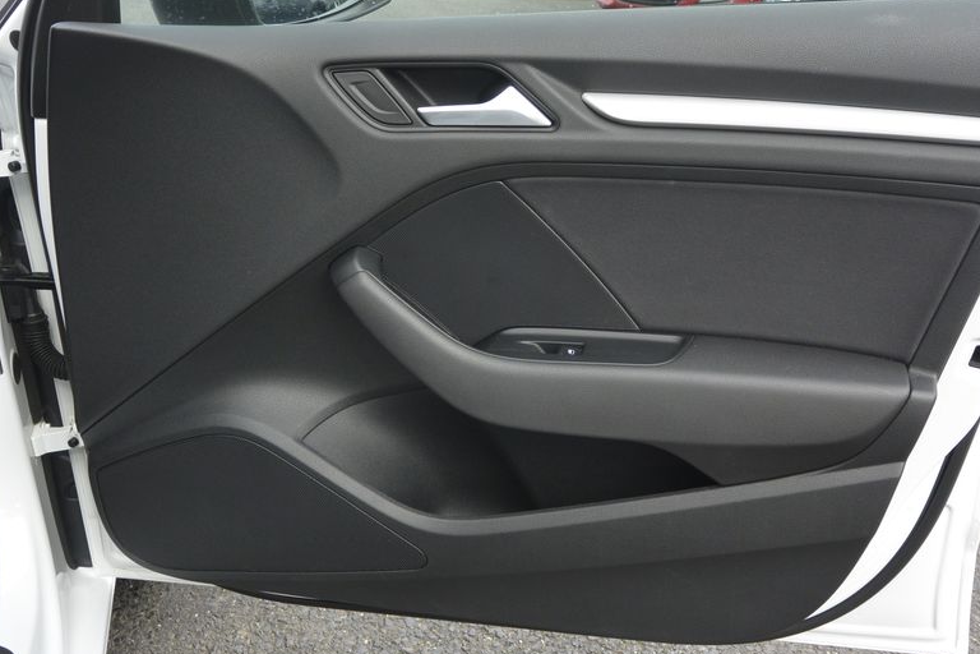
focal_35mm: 36
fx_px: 980
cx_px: 500
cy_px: 371
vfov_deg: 36.8
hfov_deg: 53.1
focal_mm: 10
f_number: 3.5
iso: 160
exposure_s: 1/250
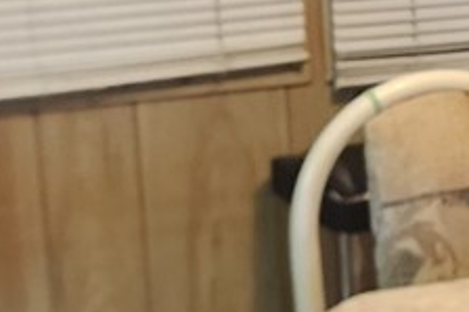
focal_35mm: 171
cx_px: 1007
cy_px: 224
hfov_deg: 10.8
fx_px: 2226
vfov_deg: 8.0
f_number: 1.8
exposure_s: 1/34.3
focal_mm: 6.4
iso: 250
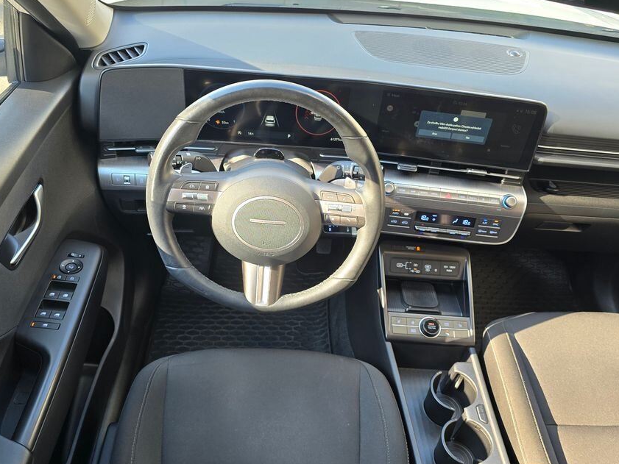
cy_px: 268
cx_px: 308
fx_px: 501
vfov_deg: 49.6
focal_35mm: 28
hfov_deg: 63.4
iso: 80
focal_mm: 6.3
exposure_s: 1/79.9
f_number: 1.7
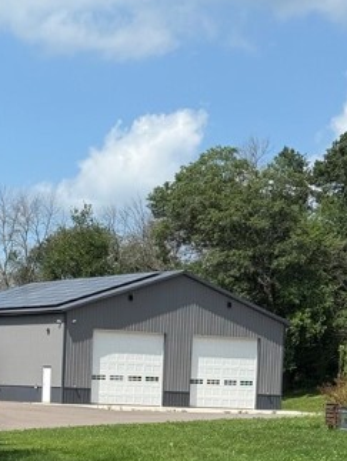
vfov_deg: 16.7
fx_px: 1521
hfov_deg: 13.0
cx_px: 74
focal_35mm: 114
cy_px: 502
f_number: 1.78
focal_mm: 6.76
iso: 64
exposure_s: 1/4587
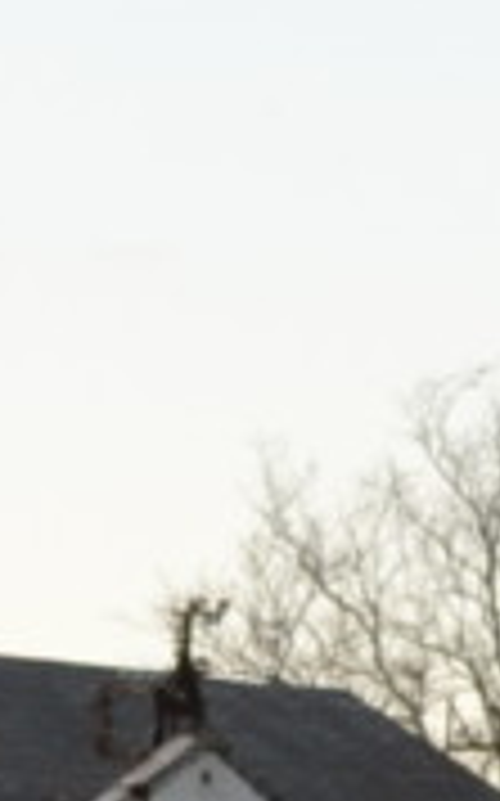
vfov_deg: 5.0
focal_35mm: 423
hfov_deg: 3.1
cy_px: 884
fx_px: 9237
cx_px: 113
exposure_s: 1/125
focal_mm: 24
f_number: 5.6
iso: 320
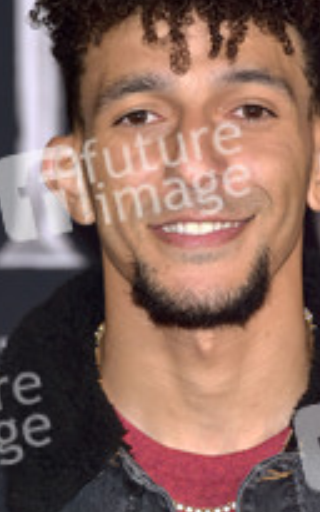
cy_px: 307
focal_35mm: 598
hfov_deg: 2.2
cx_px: 196
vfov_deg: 3.5
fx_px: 8350
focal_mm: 300
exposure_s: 1/250
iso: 500
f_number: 7.1
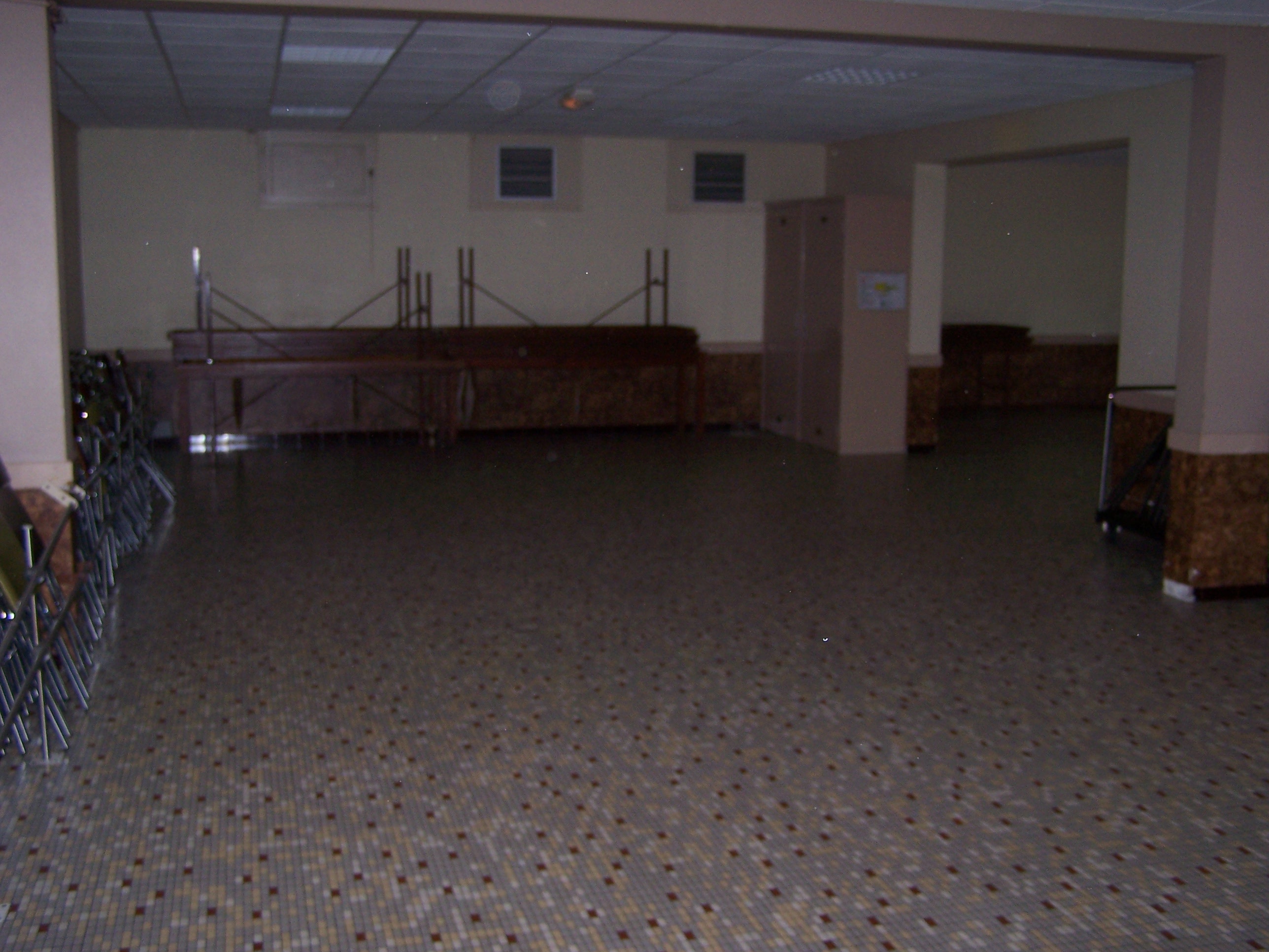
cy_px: 476
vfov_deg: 37.7
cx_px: 634
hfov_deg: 49.0
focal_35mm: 38
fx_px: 1393
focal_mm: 6.3
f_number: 2.8
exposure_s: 1/60
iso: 140
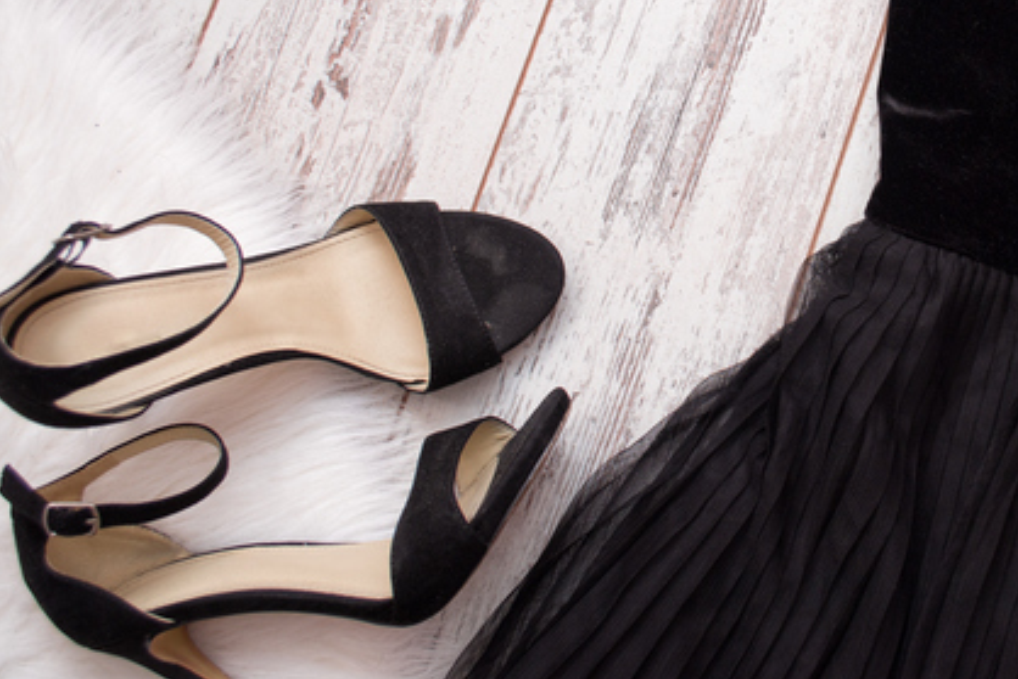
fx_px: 1471
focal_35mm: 52
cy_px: 130
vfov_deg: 25.5
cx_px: 813
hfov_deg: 36.9
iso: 100
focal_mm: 20
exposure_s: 1/200
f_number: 5.6
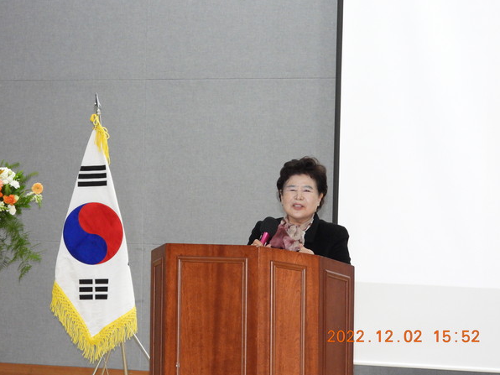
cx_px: 250
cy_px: 187
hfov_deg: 11.6
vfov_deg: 8.7
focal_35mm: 171
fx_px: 2470
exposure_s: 1/80
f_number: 4
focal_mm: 30.5
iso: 900
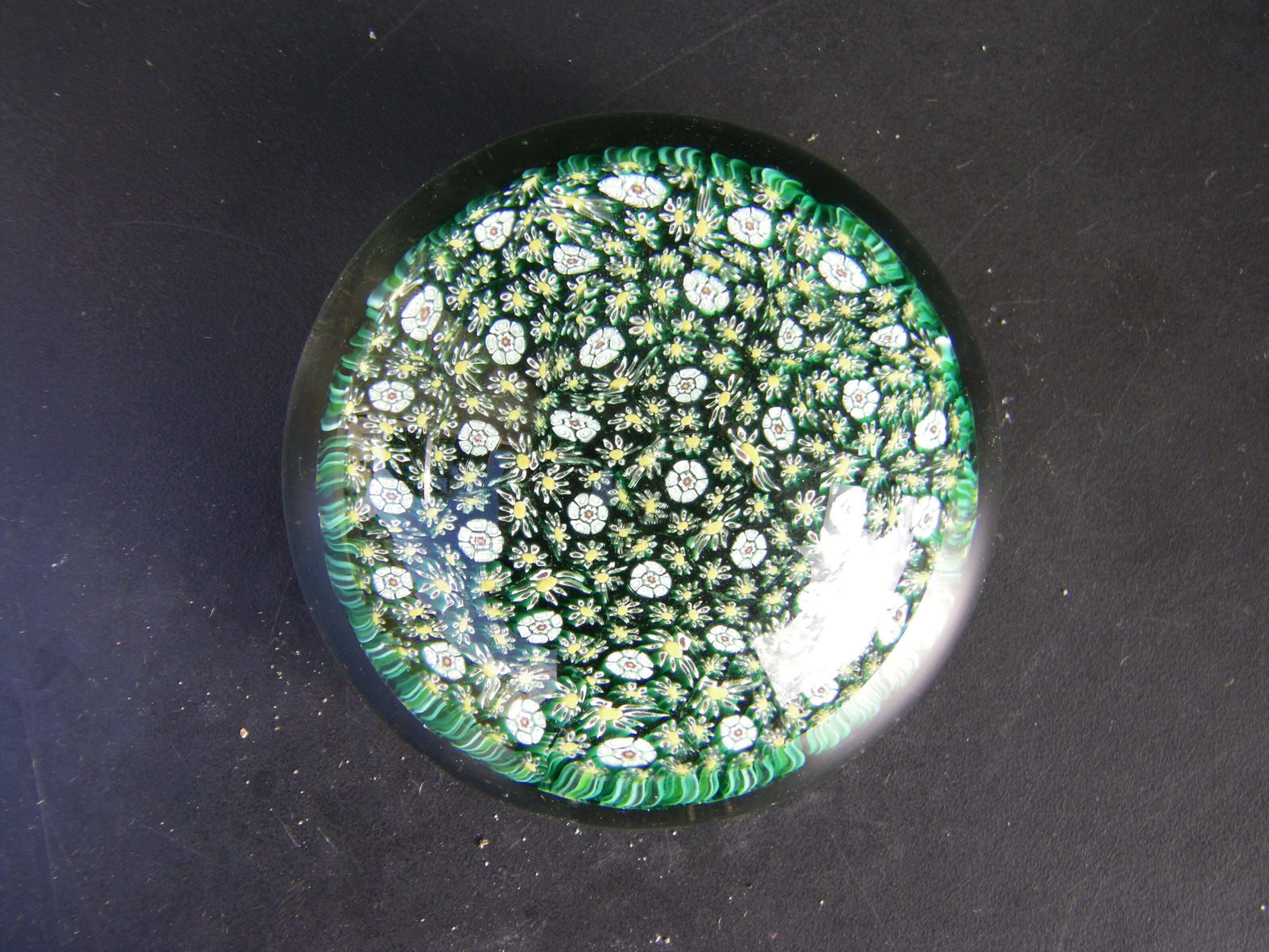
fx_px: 1430
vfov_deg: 36.8
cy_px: 479
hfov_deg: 47.9
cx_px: 650
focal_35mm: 39
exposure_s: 1/50
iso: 64
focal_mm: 6.3
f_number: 3.5
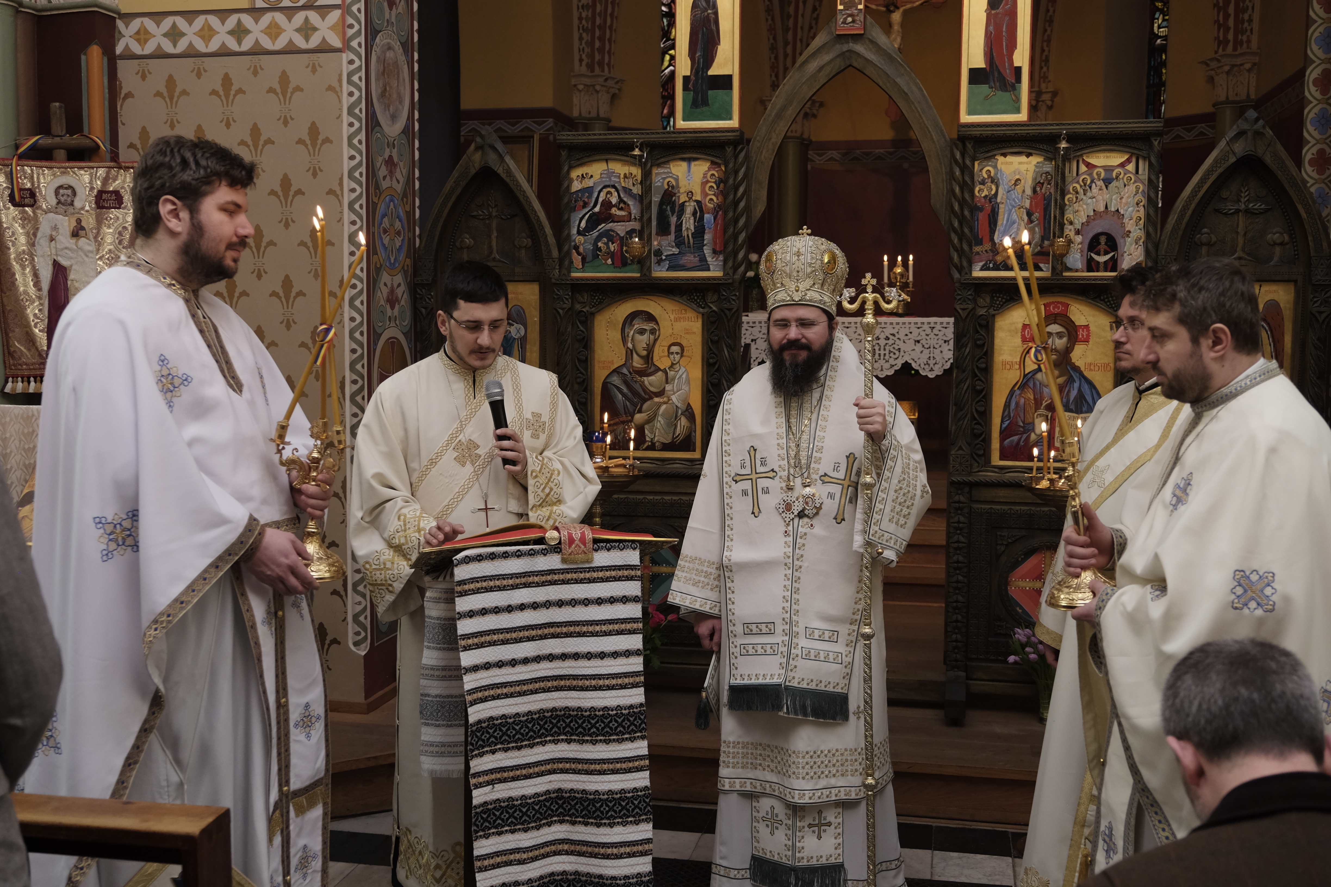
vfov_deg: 36.9
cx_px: 666
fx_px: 1331
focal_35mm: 36
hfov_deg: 53.1
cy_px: 444
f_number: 3.2
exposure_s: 1/125
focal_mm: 24.2
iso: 800
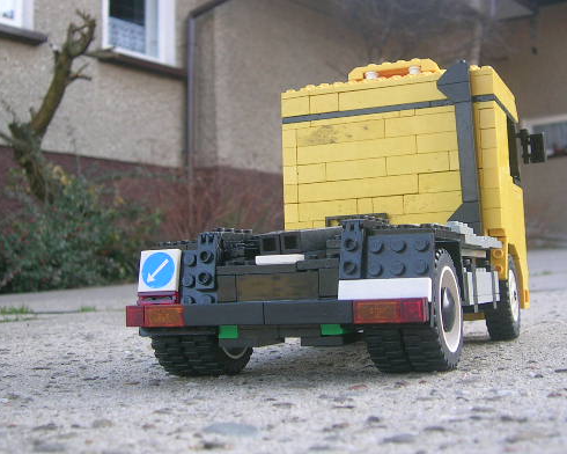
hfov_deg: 36.6
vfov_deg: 29.7
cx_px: 308
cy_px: 204
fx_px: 856
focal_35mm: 51
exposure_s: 1/107
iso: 50
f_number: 2.9
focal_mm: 6.1
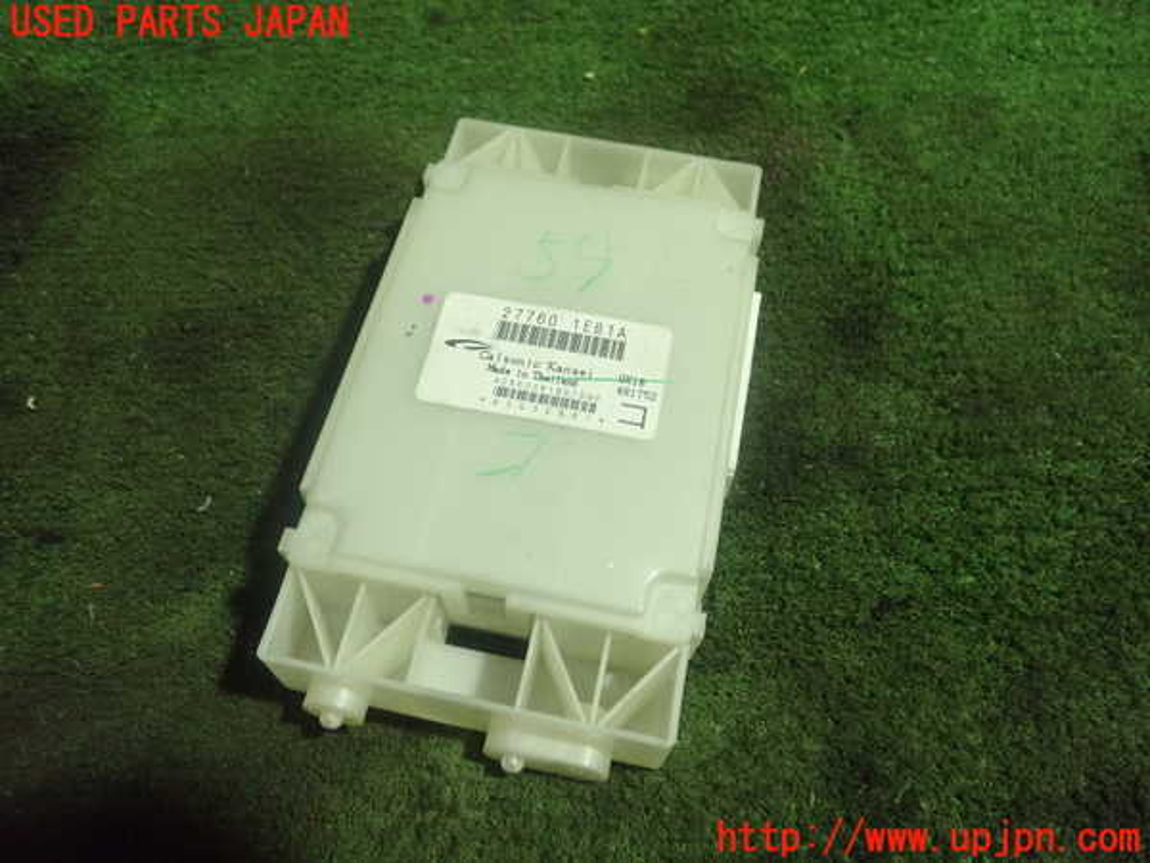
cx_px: 575
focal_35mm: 30
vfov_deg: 46.8
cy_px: 432
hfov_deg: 60.0
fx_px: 997
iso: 800
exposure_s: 1/100
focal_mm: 5.5
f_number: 2.3
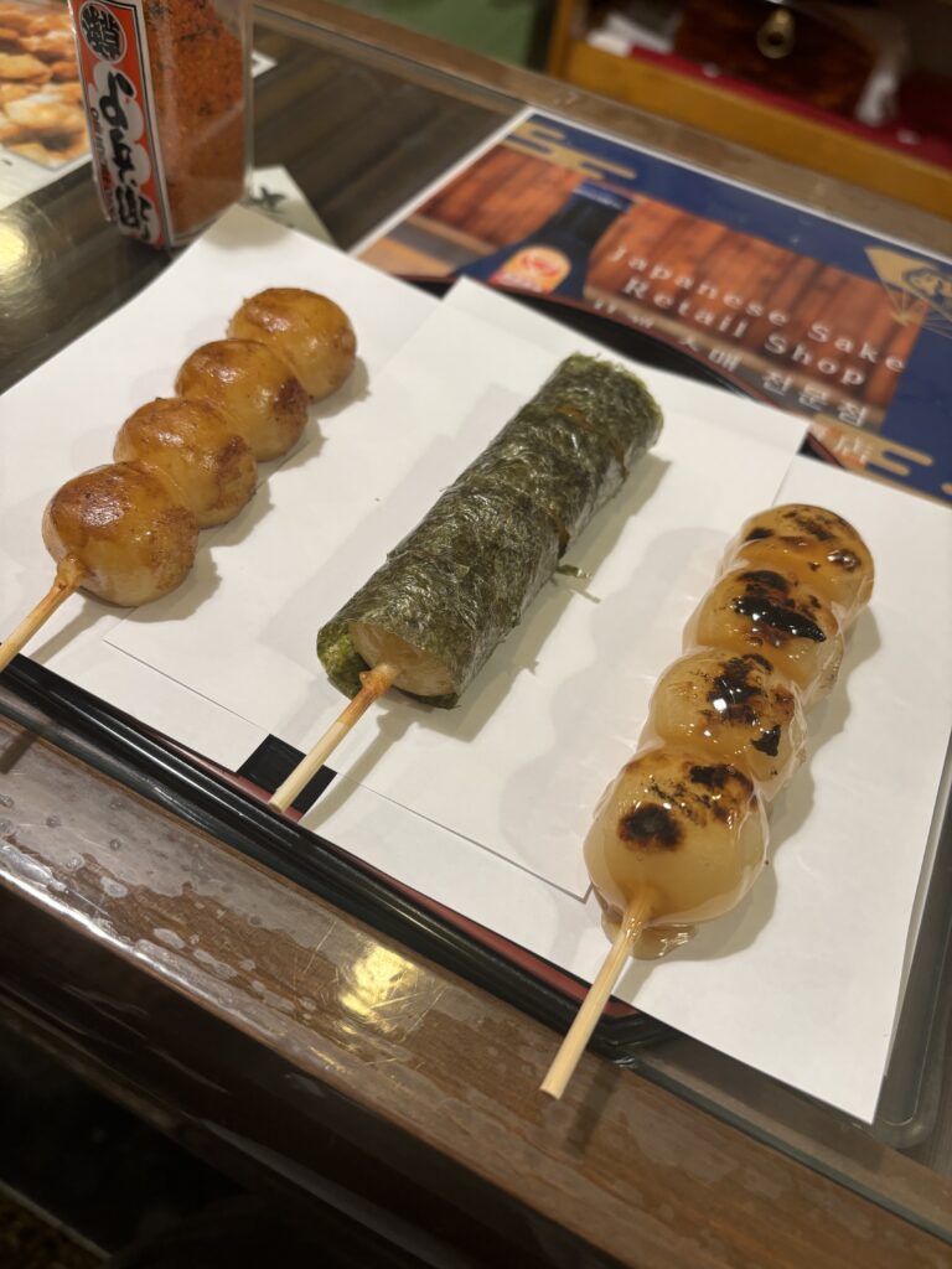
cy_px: 634
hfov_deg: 53.1
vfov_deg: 67.3
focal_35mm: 26
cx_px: 476
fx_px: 953
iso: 160
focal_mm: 5.96
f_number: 1.6
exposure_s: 1/50
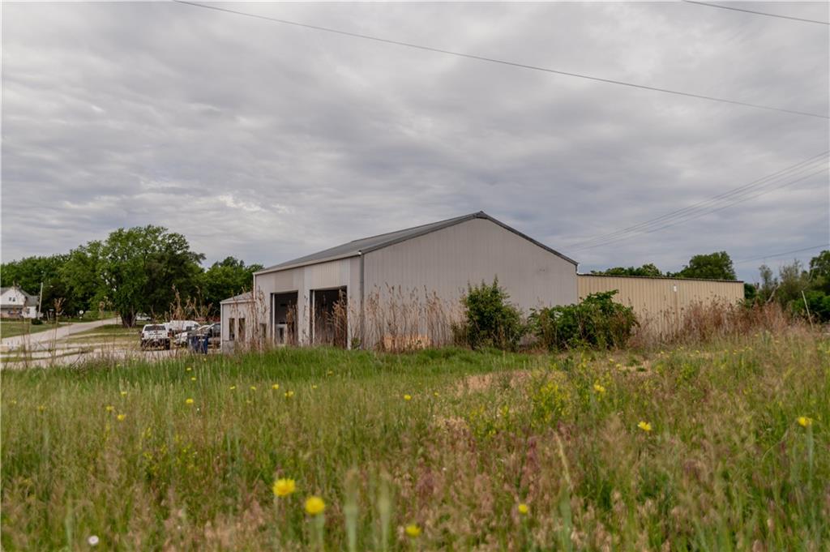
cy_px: 276
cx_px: 415
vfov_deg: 46.3
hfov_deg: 65.5
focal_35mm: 28
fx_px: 645
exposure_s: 1/8000
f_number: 2.8
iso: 80
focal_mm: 28
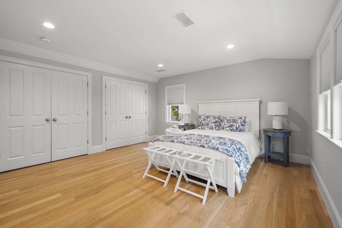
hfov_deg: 104.2
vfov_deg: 81.2
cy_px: 114
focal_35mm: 14
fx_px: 133
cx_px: 171
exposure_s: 1/3
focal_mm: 14
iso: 320
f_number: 7.1
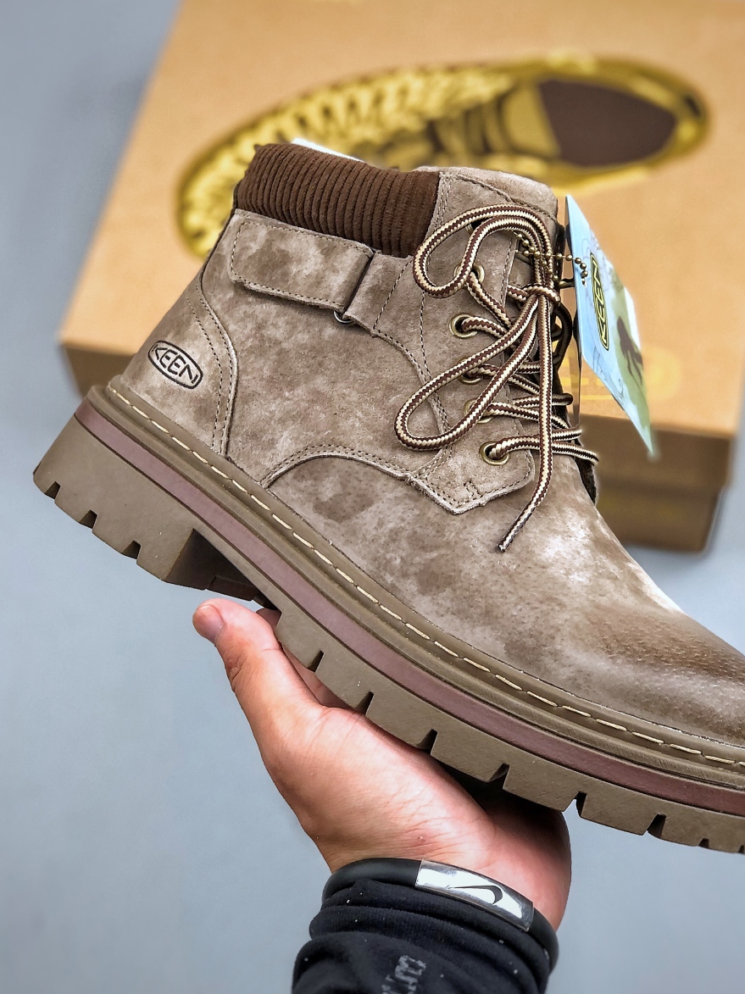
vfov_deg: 27.8
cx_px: 403
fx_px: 2010
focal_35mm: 70
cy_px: 476
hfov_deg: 21.0
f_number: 2.8
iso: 25
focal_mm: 6.6
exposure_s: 1/50
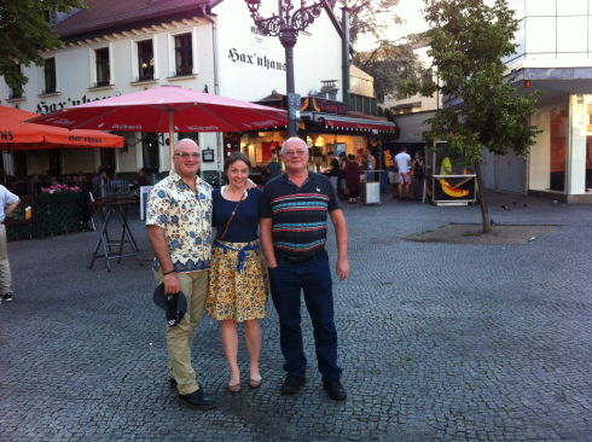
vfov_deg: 40.6
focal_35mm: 35
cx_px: 296
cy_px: 221
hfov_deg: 52.7
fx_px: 598
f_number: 2.8
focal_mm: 3.85
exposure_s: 1/120
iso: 100
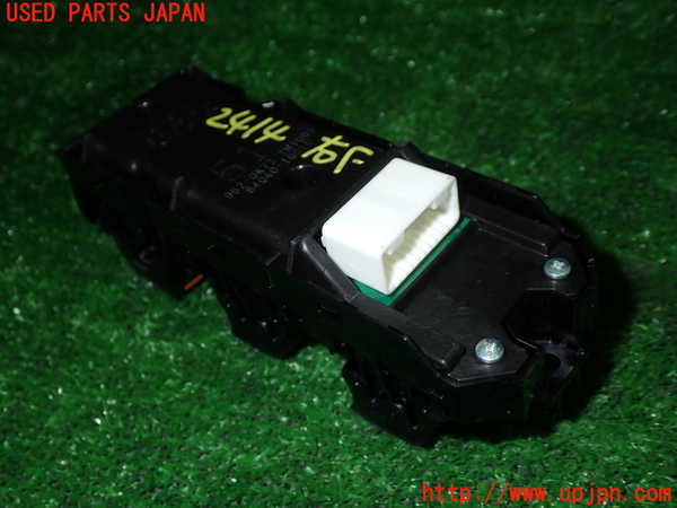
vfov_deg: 37.7
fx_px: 743
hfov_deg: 49.0
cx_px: 338
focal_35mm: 38
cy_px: 254
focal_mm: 6.83
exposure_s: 1/40
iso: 200
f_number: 8
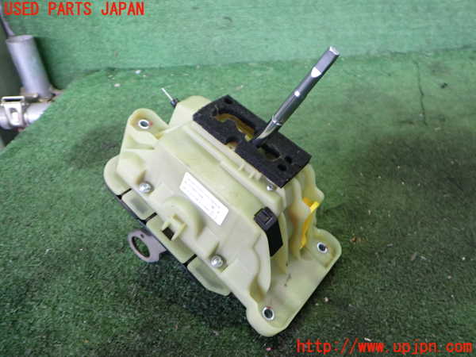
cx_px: 238
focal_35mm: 30
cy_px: 178
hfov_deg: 60.0
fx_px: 413
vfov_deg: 46.8
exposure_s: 1/30
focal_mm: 5.4
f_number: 2.3
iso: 320
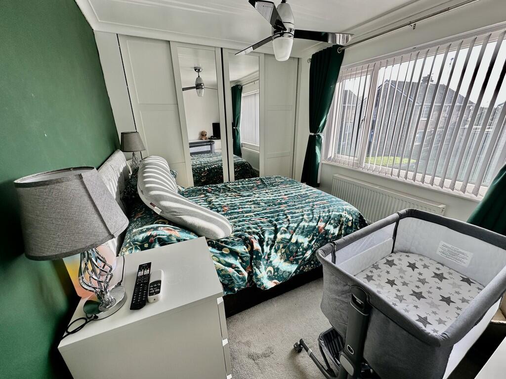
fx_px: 205
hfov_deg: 102.1
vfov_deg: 85.7
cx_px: 253
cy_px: 190
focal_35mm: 14
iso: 50
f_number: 2.2
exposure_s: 1/99
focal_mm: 2.22
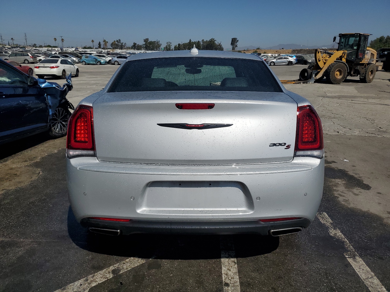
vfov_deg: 53.1
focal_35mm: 26
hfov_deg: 67.3
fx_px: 293
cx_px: 195
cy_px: 146
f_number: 1.5
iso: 52
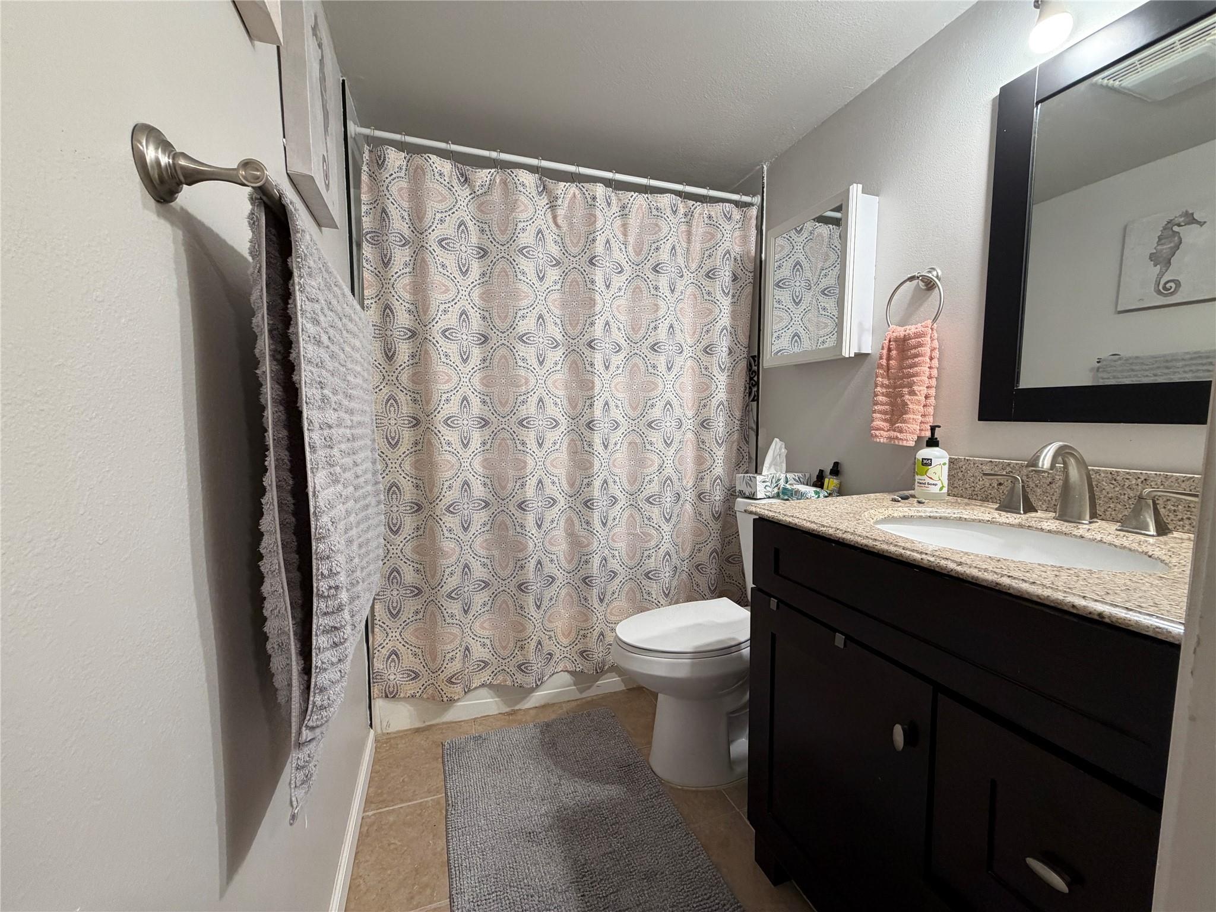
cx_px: 608
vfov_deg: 85.7
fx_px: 492
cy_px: 456
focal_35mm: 14
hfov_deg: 102.1
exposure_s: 1/60
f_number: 2.2
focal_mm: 2.22
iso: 200
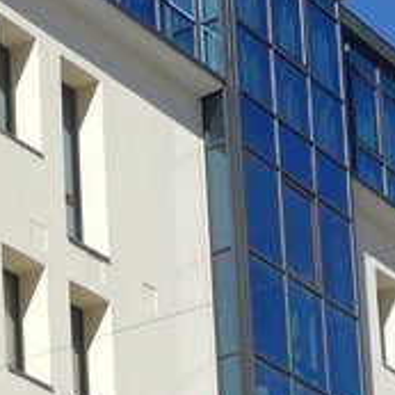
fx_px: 2298
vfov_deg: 9.1
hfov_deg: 9.8
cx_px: 30
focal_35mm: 178
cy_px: 833
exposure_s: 1/1600
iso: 80
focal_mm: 6
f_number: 3.2
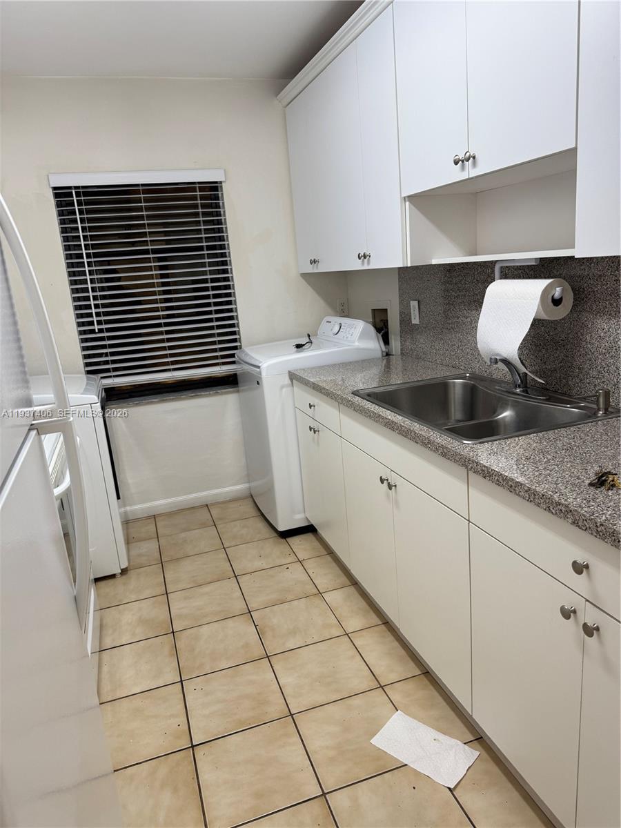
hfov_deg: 56.8
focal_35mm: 24
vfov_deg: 71.6
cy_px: 414
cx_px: 310
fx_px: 574
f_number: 1.78
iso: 125
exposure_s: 1/120
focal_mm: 6.76
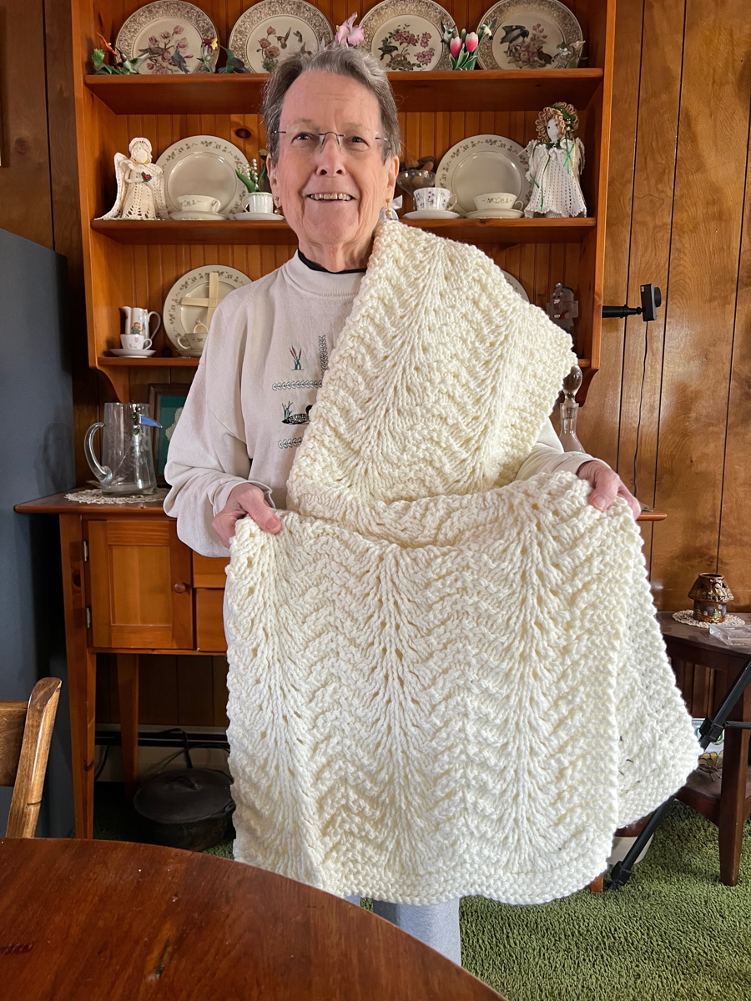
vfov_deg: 67.3
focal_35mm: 26
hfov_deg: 53.1
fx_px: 752
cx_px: 376
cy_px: 500
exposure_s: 1/60
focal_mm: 5.7
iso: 250
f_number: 1.5
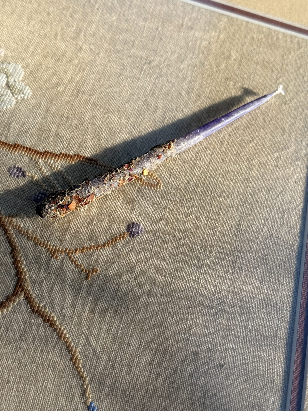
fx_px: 569
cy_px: 206
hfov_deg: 30.3
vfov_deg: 39.7
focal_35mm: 48
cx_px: 154
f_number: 1.78
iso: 80
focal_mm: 6.76
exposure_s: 1/1403
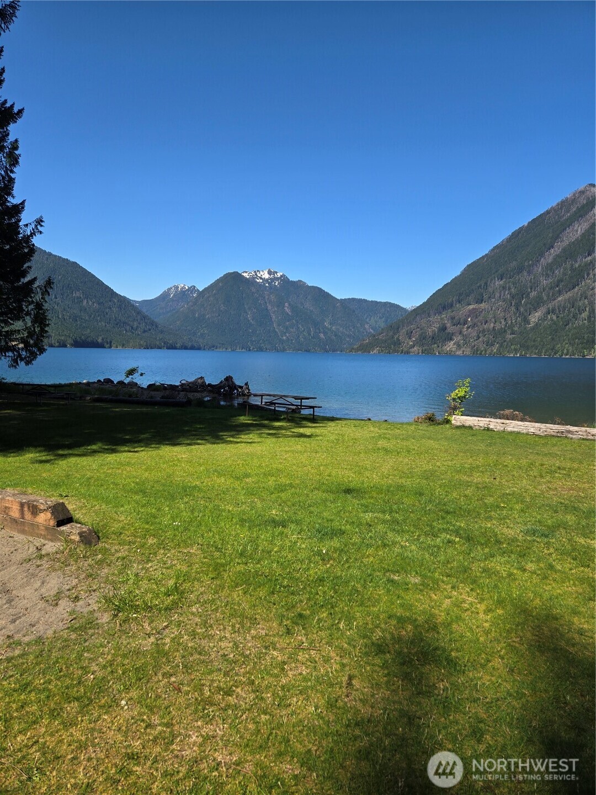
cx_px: 298
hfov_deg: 58.9
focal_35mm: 23
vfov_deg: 73.9
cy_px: 398
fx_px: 528
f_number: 1.8
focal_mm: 5.4
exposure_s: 1/2000
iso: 25
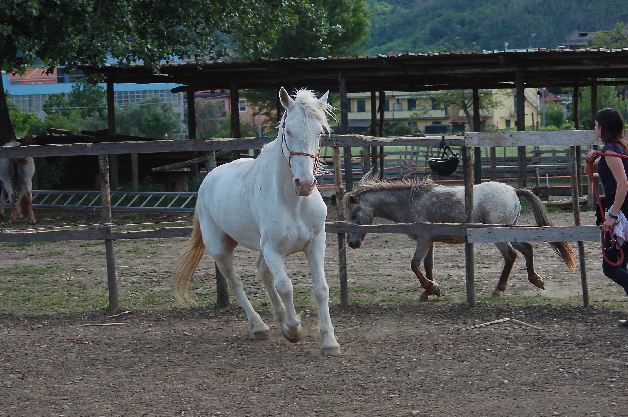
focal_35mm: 112
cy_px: 216
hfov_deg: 18.3
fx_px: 1952
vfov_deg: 12.2
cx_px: 323
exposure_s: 1/320
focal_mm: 70
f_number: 5.6
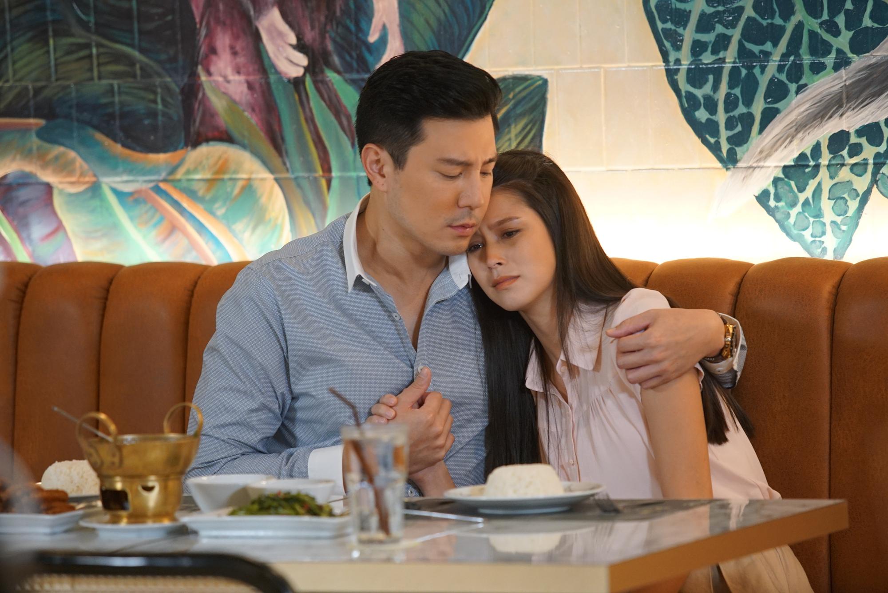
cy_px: 296
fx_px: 4935
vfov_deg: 6.9
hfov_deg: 10.3
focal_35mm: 200
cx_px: 444
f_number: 3.5
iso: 2500
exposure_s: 1/200
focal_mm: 200
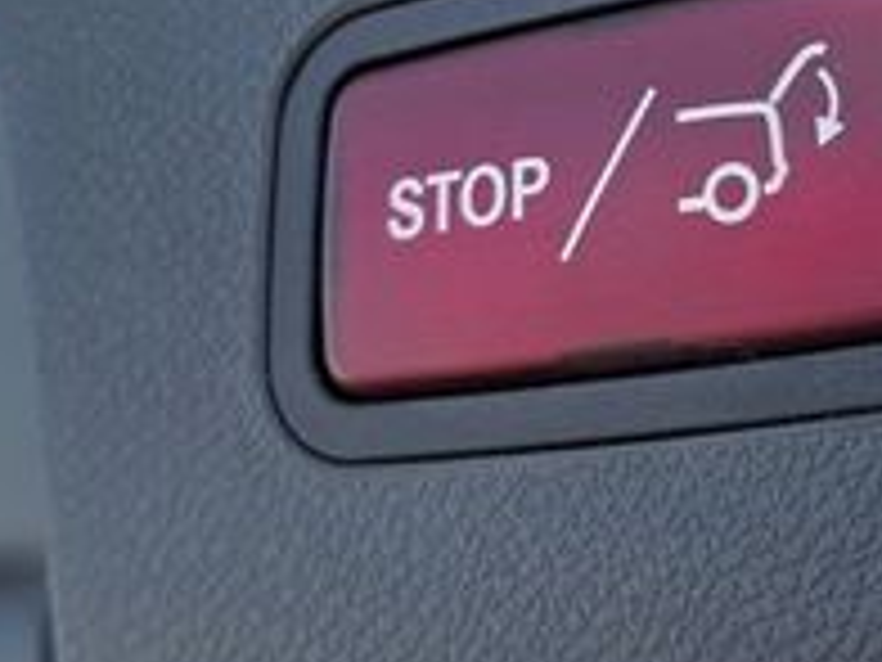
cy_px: 86
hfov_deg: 25.8
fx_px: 1911
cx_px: 598
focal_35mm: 75
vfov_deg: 19.3
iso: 25
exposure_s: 1/359
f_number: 1.7
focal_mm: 6.3
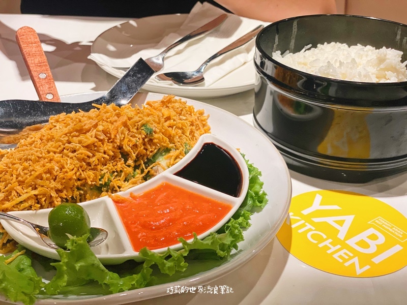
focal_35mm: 52
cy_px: 152
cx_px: 204
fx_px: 611
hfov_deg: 36.8
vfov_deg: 28.0
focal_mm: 6
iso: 160
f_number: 2
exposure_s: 1/120
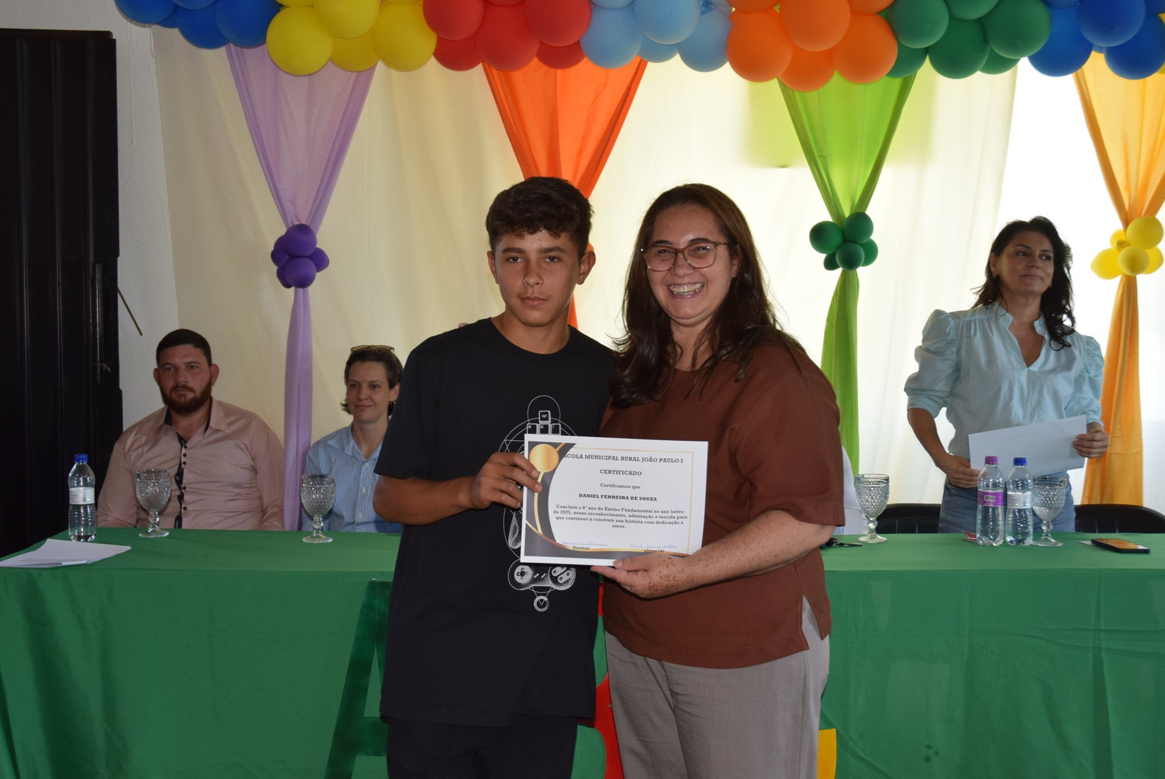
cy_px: 390
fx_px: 1409
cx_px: 582
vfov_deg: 30.9
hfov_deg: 44.9
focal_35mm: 44
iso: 800
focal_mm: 29
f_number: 5.6
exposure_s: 1/125
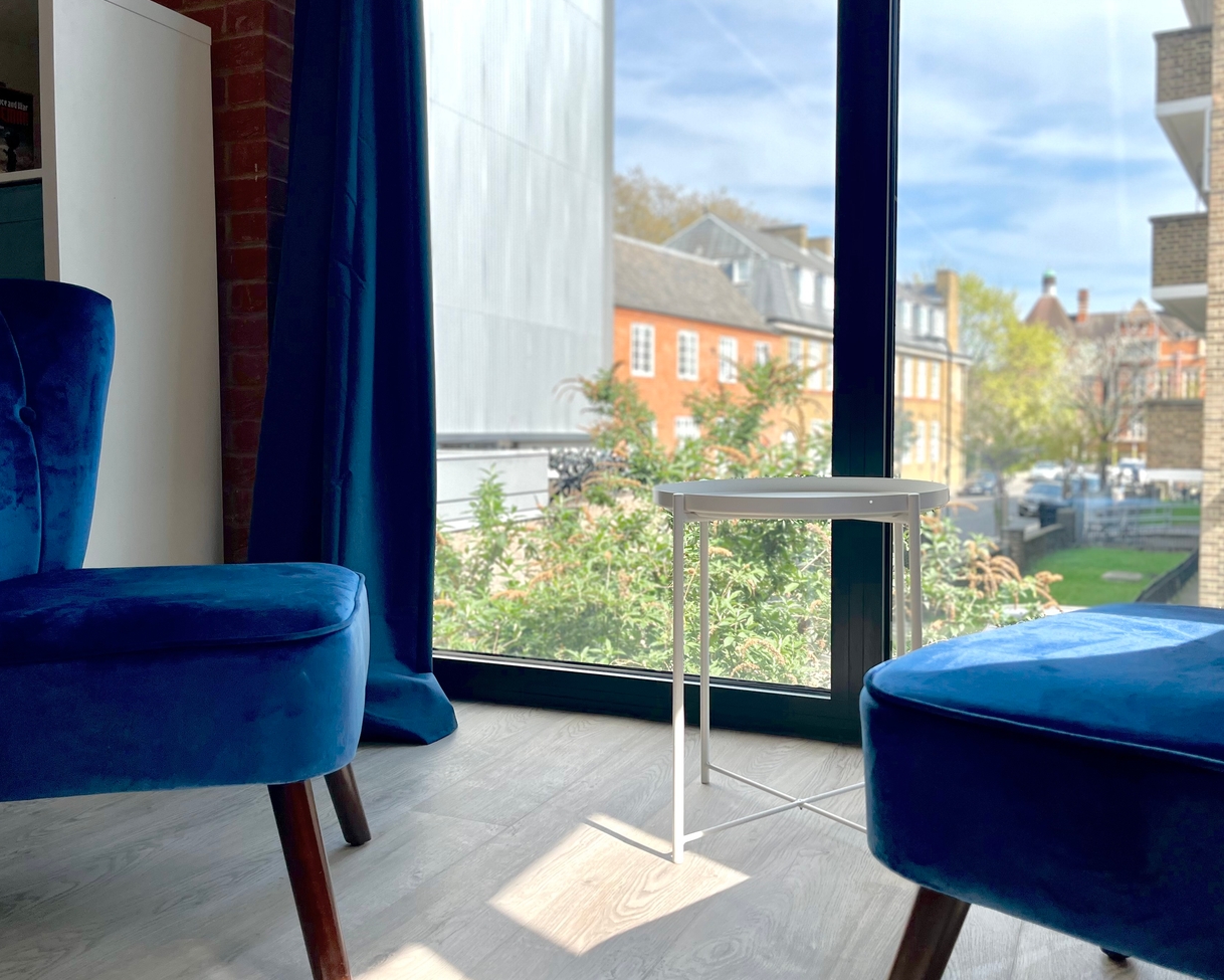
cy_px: 471
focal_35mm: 30
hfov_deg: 58.7
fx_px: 1087
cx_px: 645
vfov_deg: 48.5
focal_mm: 5.1
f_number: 1.6
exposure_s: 1/2101
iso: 50
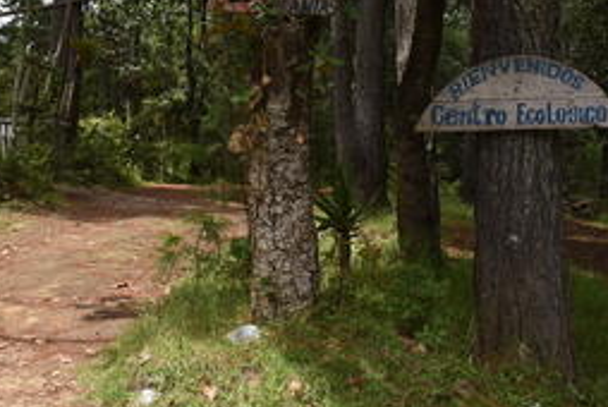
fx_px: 998
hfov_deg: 33.1
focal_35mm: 59
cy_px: 84
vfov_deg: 22.7
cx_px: 139
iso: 250
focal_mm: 20
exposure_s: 1/200
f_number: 8
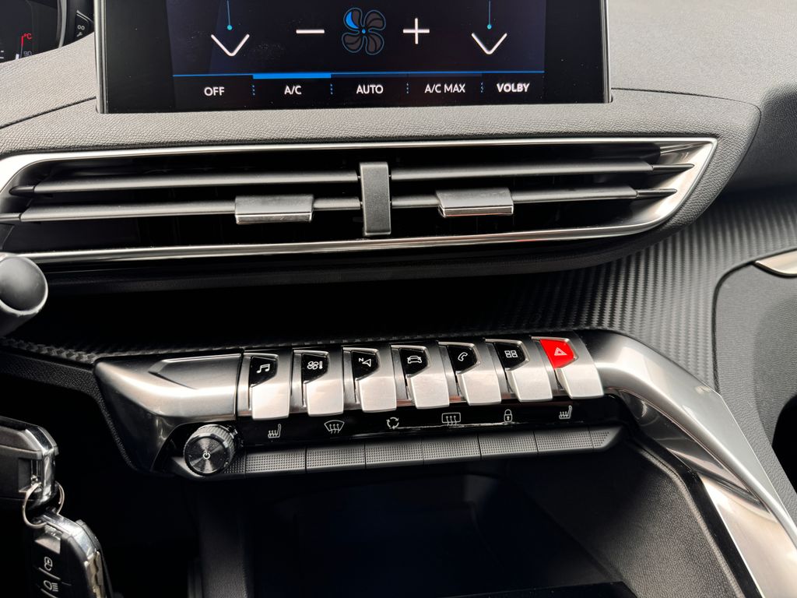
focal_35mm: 24
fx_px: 553
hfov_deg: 71.6
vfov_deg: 56.8
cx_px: 398
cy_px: 299
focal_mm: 6.76
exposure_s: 1/121
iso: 64
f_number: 1.78
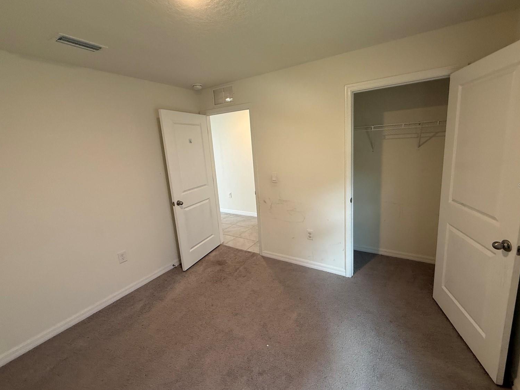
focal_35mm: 15
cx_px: 272
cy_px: 186
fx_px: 225
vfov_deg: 81.7
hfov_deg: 98.1
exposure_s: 1/120
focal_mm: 2.22
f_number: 2.2
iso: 200
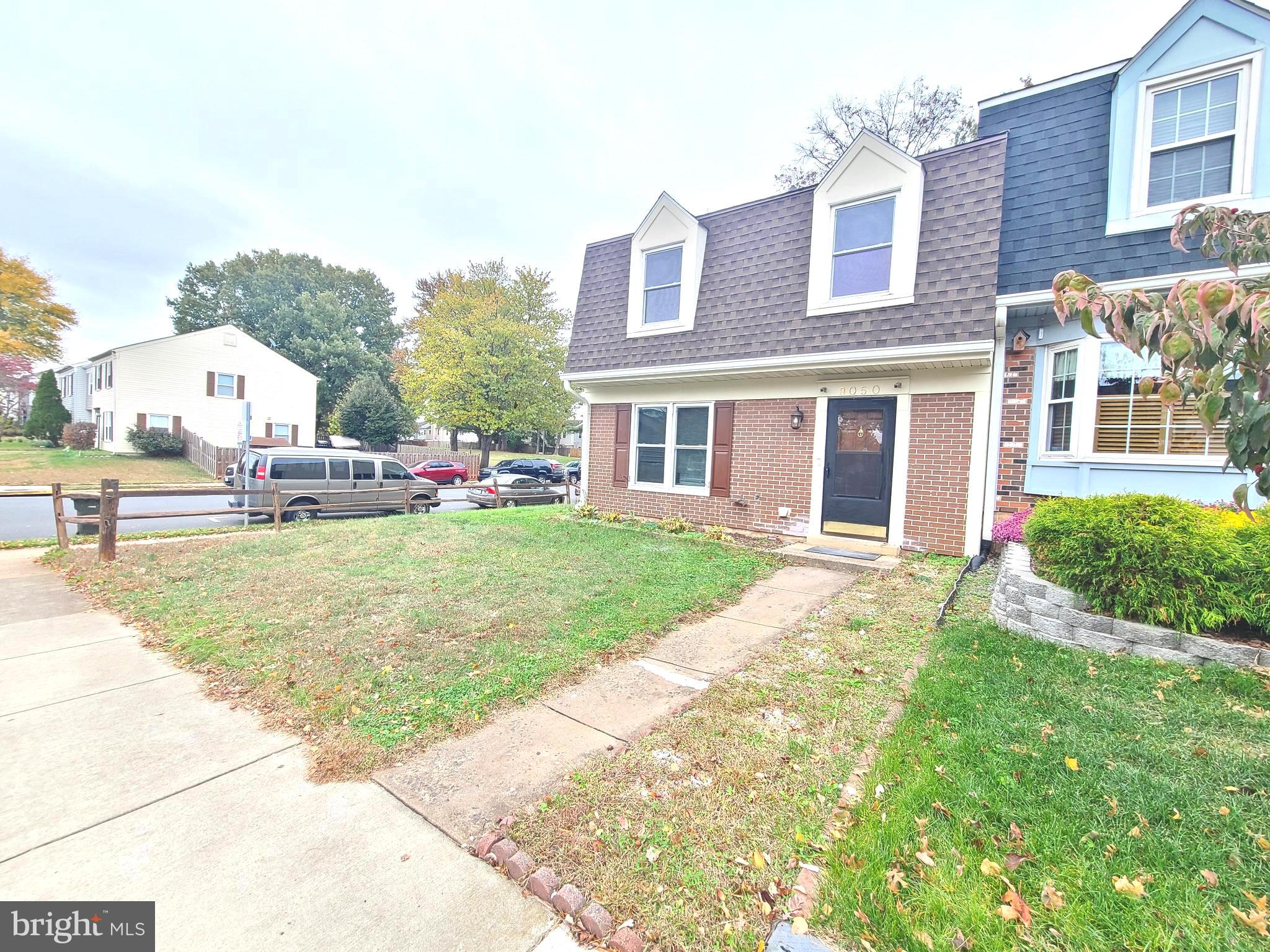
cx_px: 635
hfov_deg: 106.2
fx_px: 477
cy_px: 476
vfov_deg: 89.9
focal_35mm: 13
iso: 80
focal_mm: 2.2
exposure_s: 1/120
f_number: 2.2
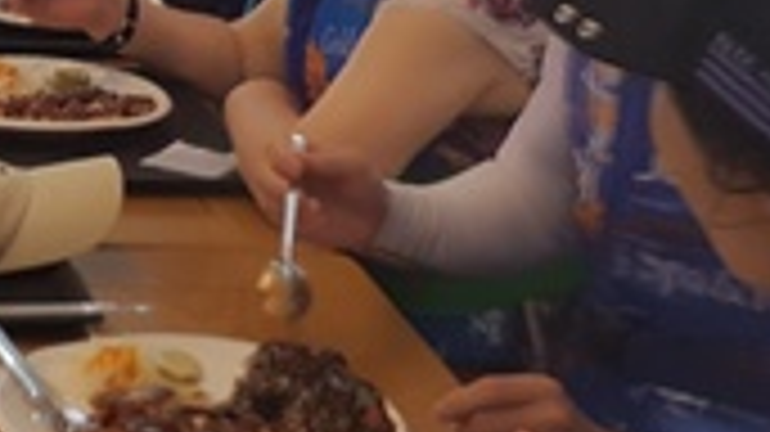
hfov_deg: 19.8
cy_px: 90
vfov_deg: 11.4
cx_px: 90
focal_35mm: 106
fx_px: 2163
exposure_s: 1/120
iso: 100
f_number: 1.7
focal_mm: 4.2
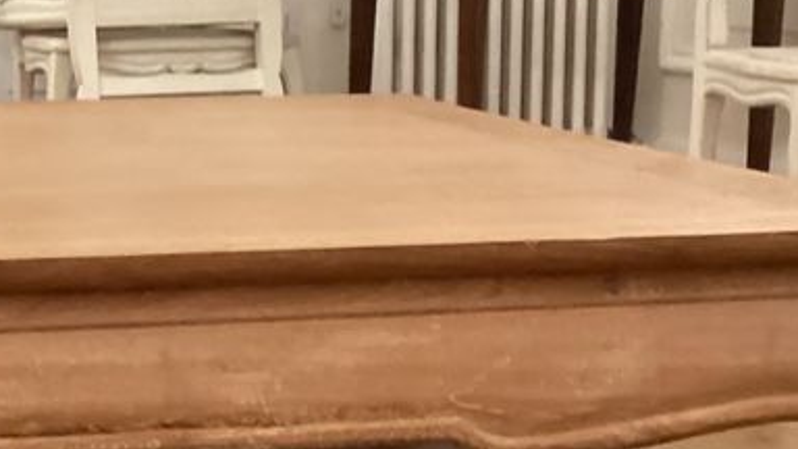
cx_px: 83
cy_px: 233
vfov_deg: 13.7
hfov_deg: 23.6
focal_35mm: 88
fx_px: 1862
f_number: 2.4
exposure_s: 1/25
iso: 800
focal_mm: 3.3
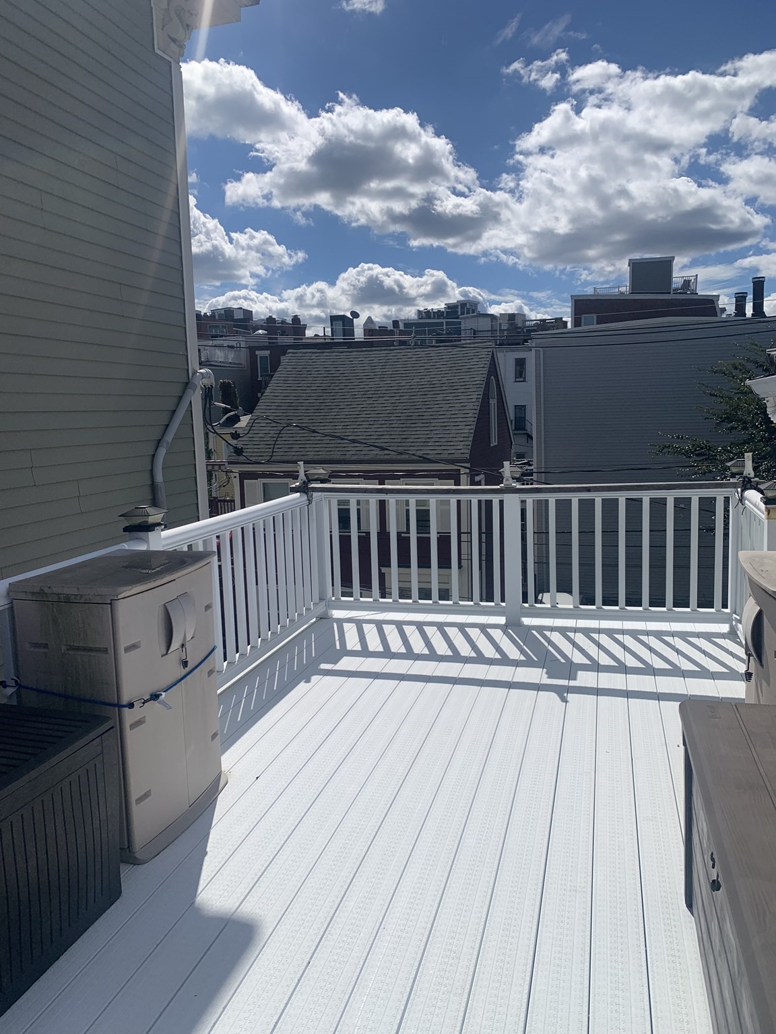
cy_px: 517
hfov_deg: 53.1
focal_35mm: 26
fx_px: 777
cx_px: 388
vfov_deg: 67.3
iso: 25
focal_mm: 4.25
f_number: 1.8
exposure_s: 1/8696
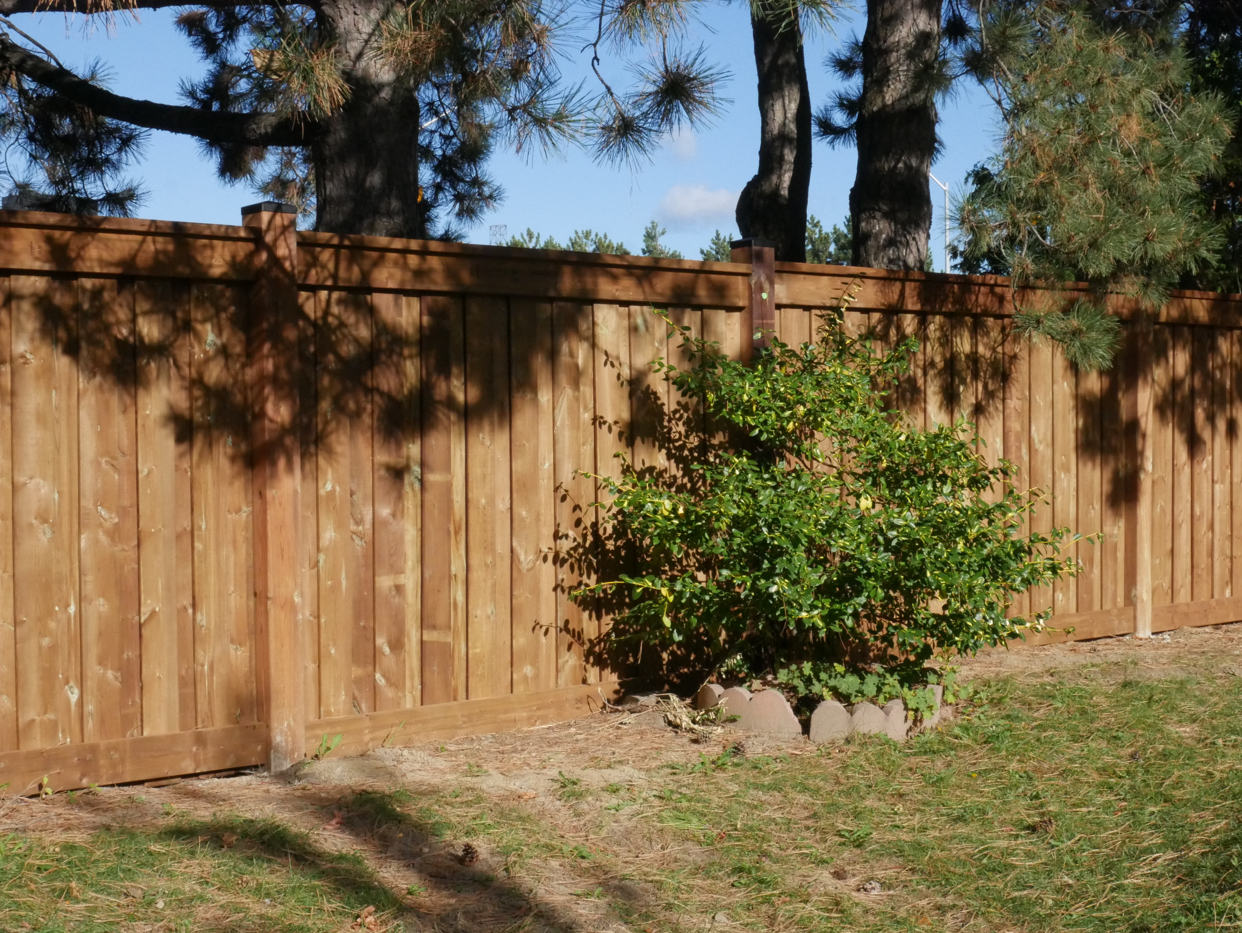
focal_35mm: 52
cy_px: 466
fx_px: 1867
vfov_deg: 28.1
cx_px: 621
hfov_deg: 36.8
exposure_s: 1/640
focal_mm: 26
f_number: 22
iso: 2500
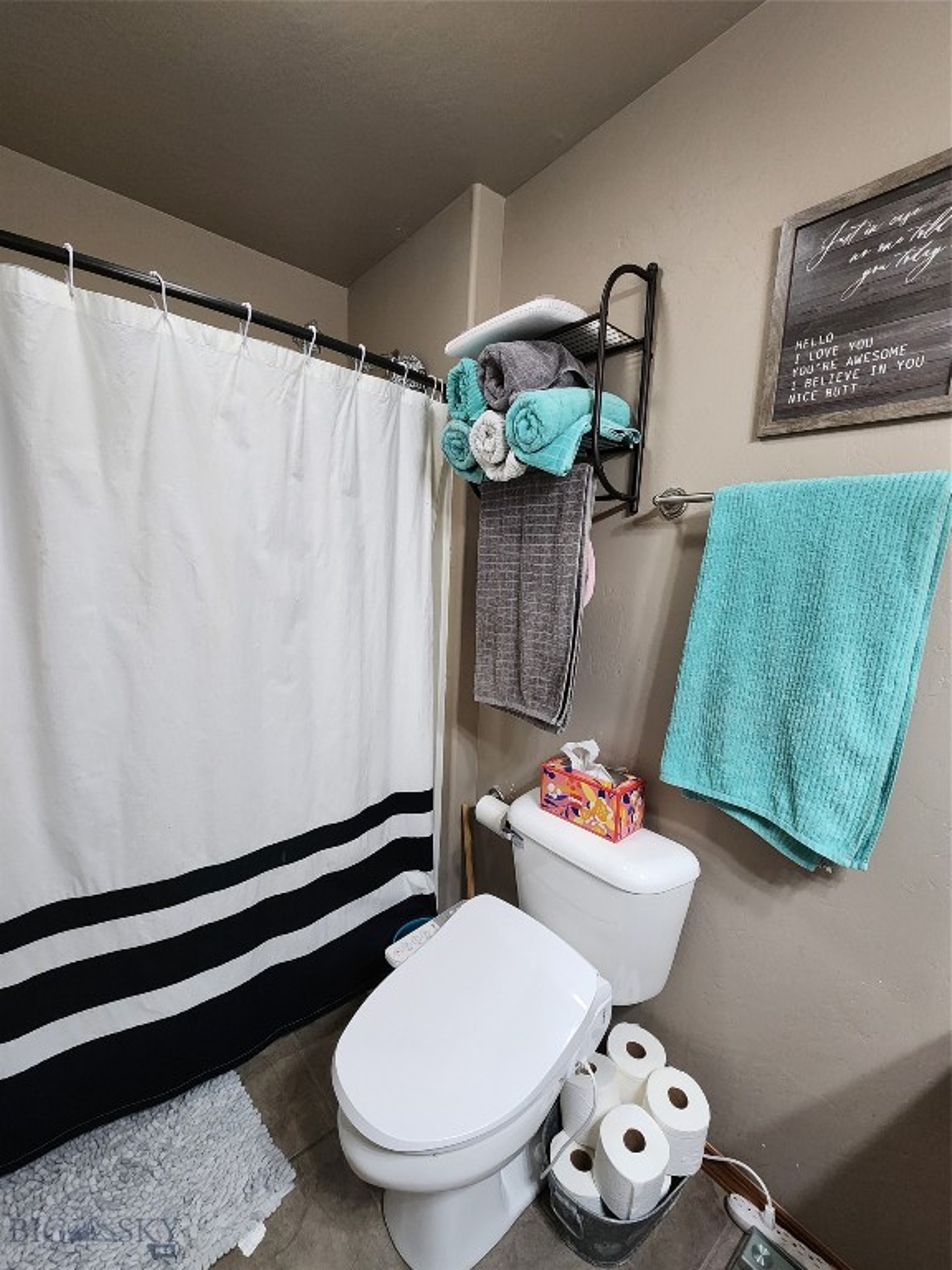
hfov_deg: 89.9
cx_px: 476
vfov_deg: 106.2
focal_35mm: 13
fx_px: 477
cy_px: 635
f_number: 2.2
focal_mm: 2.2
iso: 320
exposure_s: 1/60
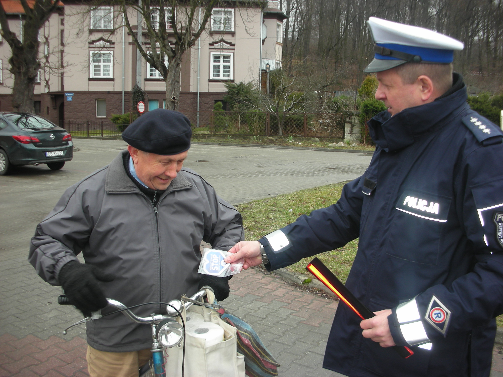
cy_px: 188
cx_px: 252
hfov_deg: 52.6
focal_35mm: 35
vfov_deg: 40.7
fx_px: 509
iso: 50
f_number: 3
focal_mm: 5.8
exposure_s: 1/77
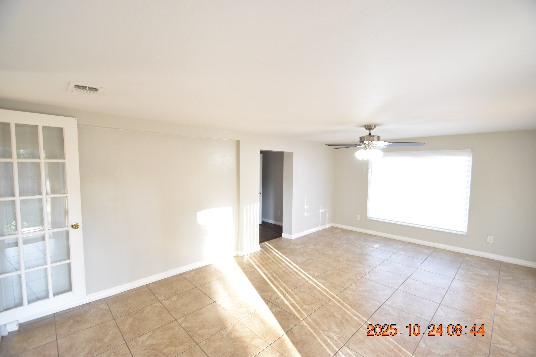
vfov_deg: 77.3
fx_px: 223
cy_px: 178
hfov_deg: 100.4
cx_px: 268
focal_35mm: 15
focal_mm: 10
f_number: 3.5
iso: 800
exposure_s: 1/45
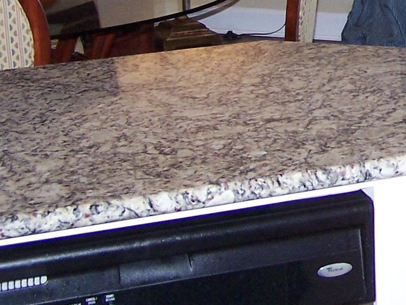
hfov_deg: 14.5
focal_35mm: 128
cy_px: -107
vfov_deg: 11.3
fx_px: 1502
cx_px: 592
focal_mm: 6.3
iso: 140
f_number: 2.8
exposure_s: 1/60
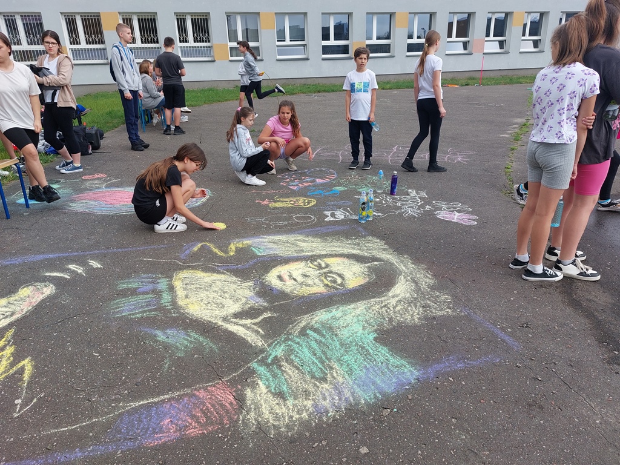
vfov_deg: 54.9
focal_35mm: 25
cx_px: 310
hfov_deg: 69.4
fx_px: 448
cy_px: 232
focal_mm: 5.23
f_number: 1.8
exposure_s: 1/611
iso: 25
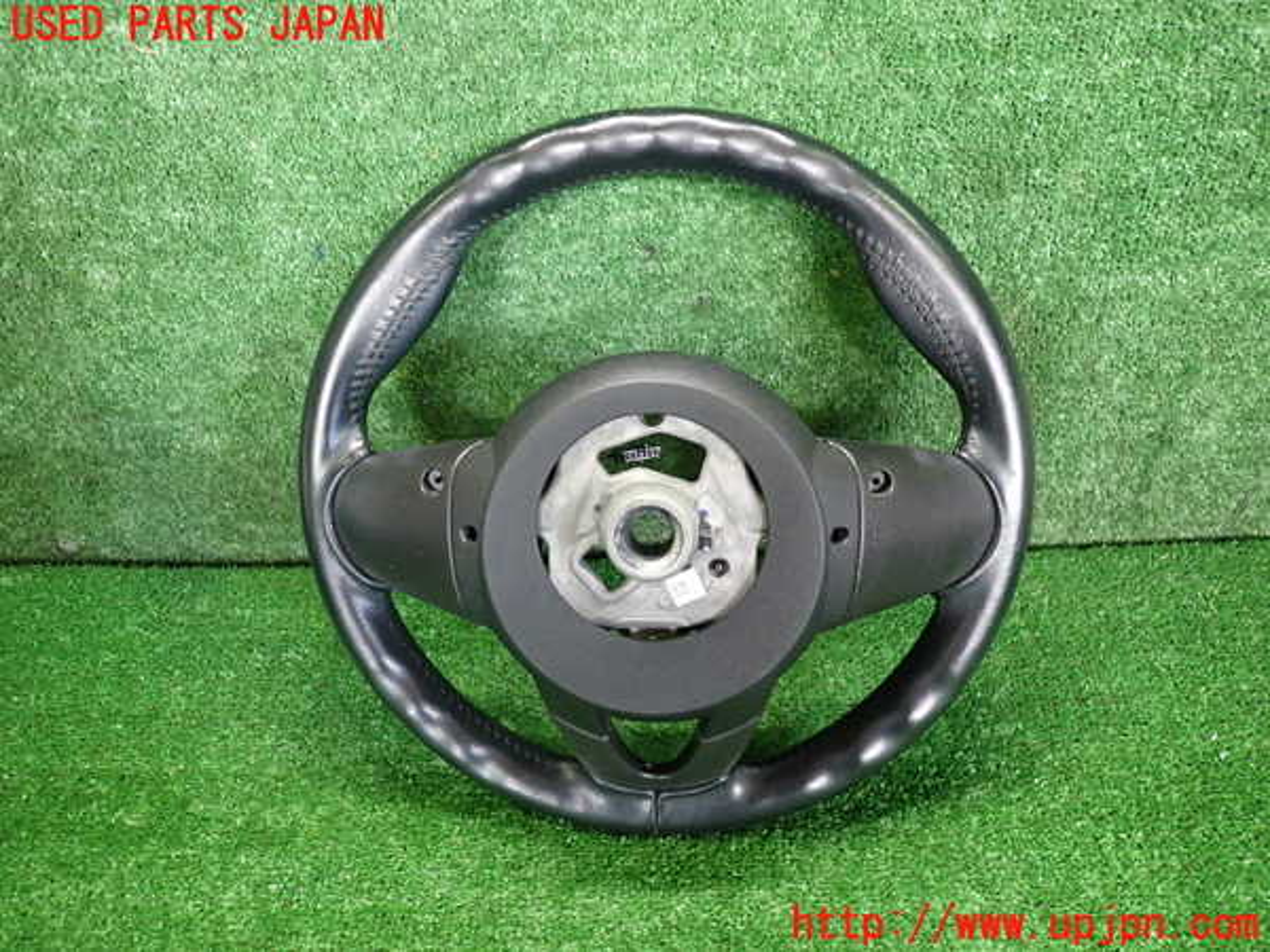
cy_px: 476
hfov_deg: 69.4
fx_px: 917
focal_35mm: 25
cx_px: 635
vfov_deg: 54.9
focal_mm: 4.5
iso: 500
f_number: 2
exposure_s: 1/30
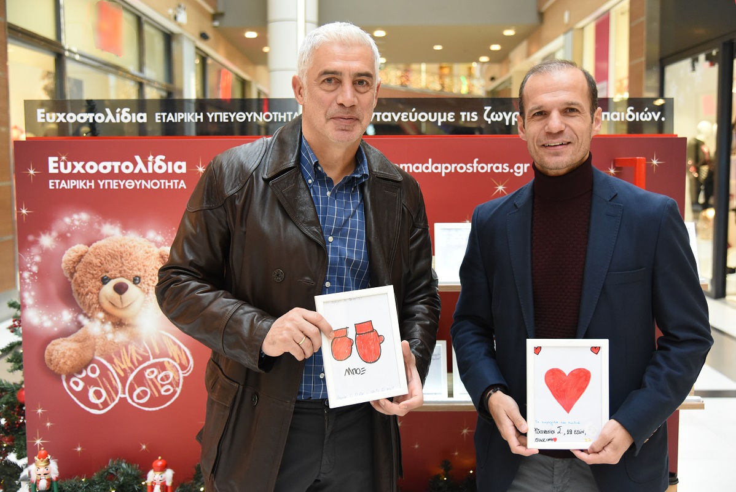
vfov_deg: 33.4
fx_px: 818
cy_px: 246
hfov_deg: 48.4
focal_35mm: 40
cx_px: 368
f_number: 4
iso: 3200
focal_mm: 40
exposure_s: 1/320
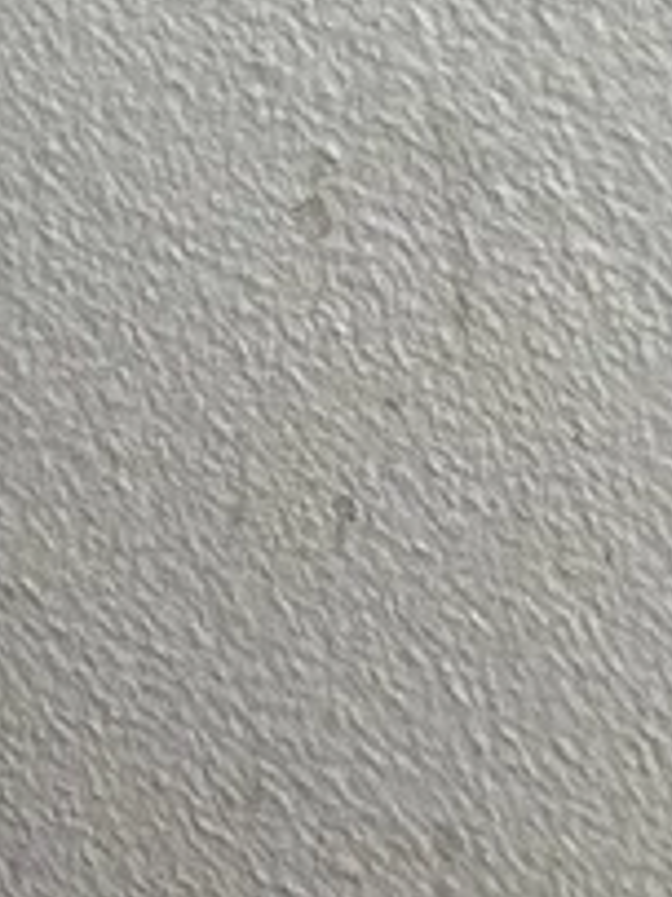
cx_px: -1525
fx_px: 4405
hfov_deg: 7.4
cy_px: -1745
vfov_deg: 9.3
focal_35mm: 170
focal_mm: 6.86
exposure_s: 1/564
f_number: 1.78
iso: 80
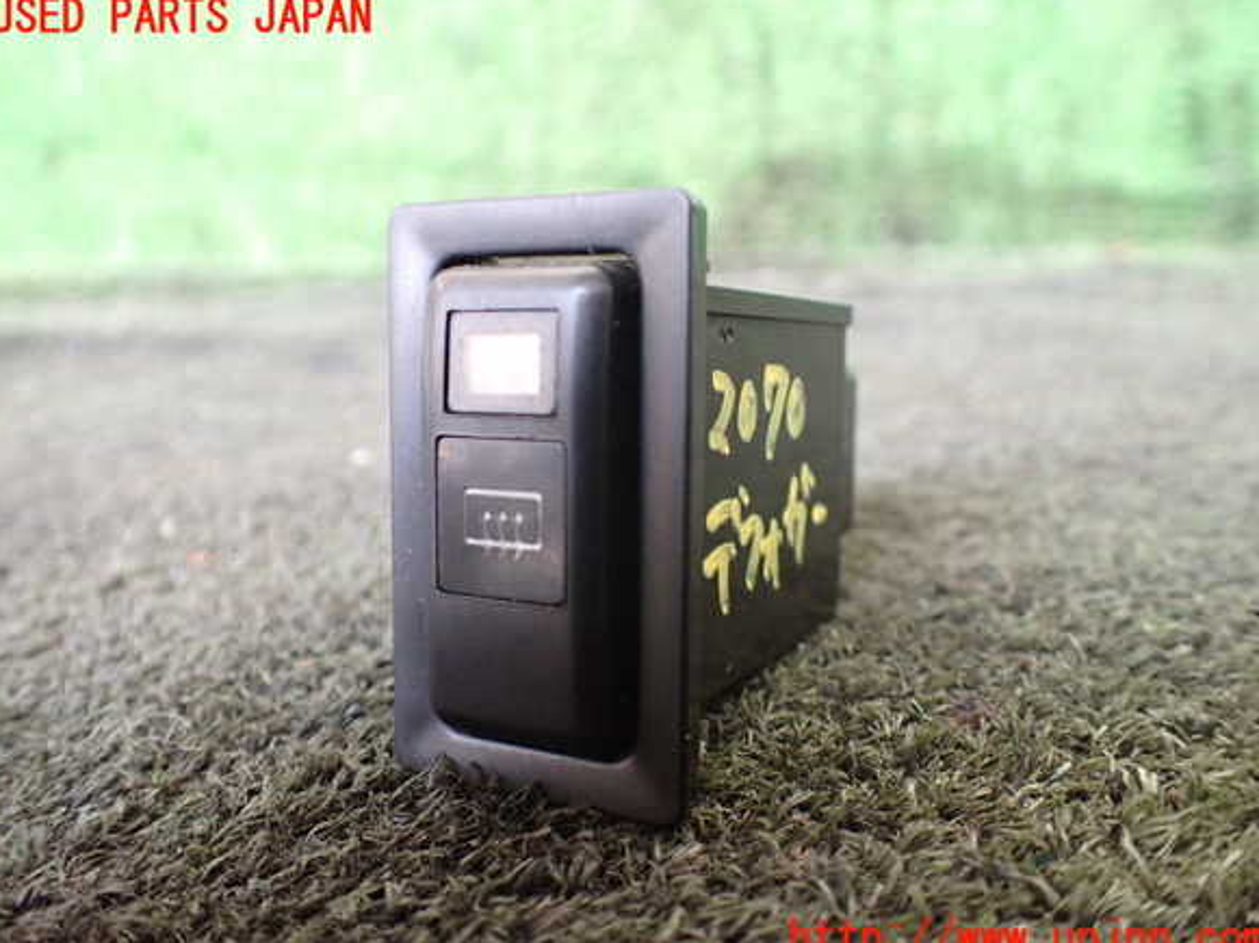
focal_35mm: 31
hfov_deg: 58.4
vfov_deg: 45.4
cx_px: 628
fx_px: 1127
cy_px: 479
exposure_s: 1/80
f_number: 2.3
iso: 800
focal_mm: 5.4
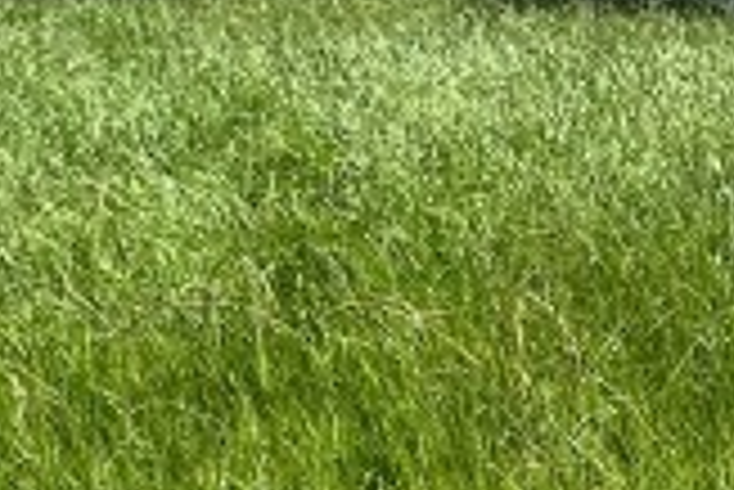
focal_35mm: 85
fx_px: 1735
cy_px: 36
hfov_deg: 19.5
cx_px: 1216
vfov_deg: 15.9
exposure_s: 1/1206
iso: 32
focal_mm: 1.57
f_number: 1.8
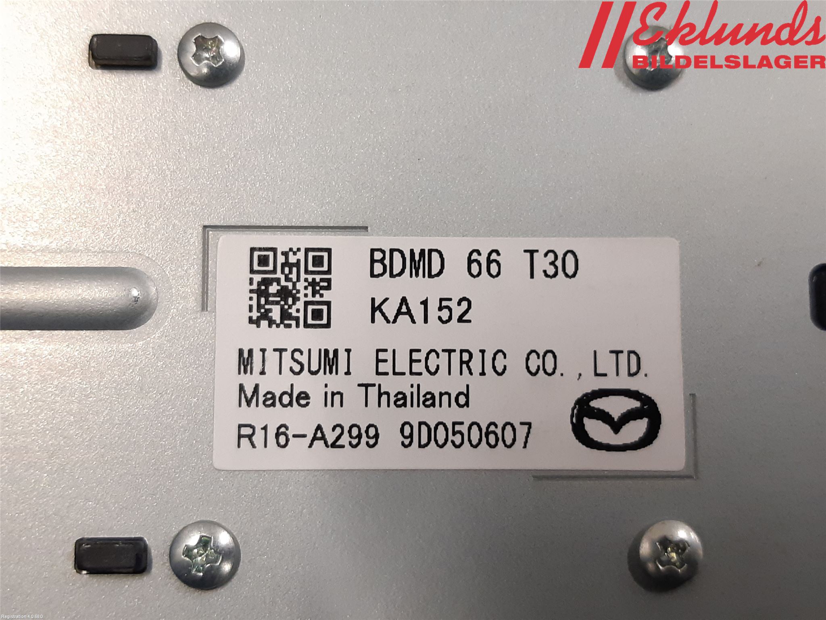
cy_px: 310
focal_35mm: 26
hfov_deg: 67.3
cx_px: 413
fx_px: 620
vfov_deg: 53.1
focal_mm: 3.93
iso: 200
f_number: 1.7
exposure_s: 1/50
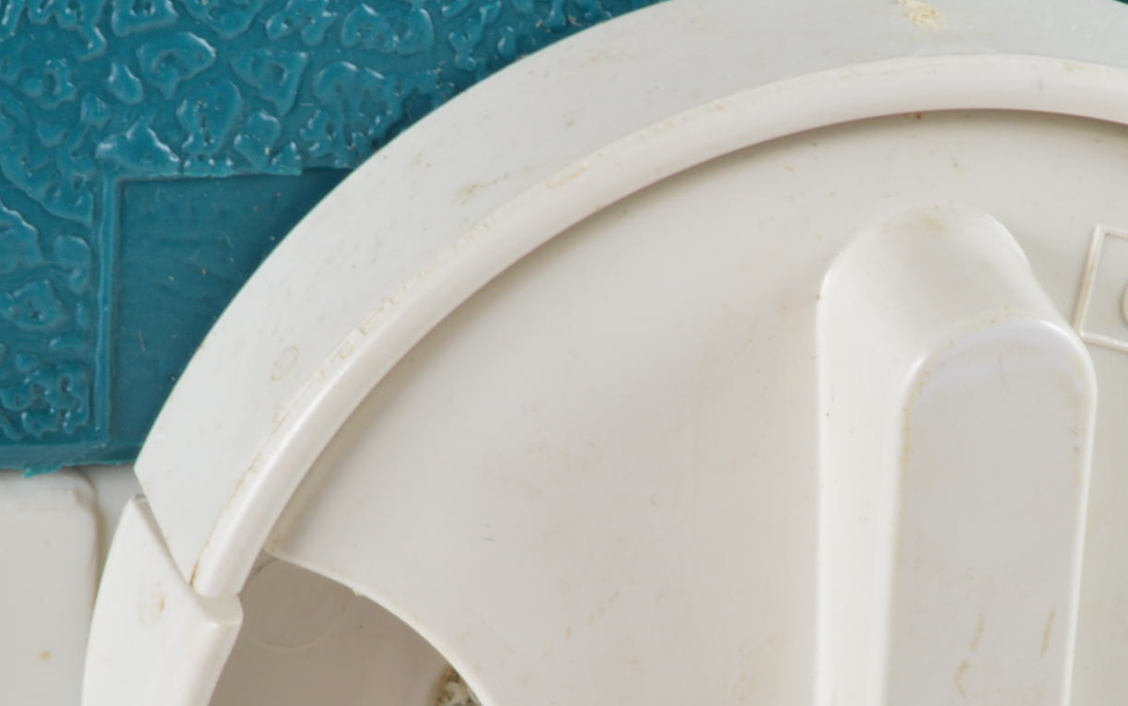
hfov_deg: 10.1
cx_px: 870
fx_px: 6341
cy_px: 729
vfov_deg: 6.3
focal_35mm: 206
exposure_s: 1/125
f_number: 22
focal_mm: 55
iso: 200
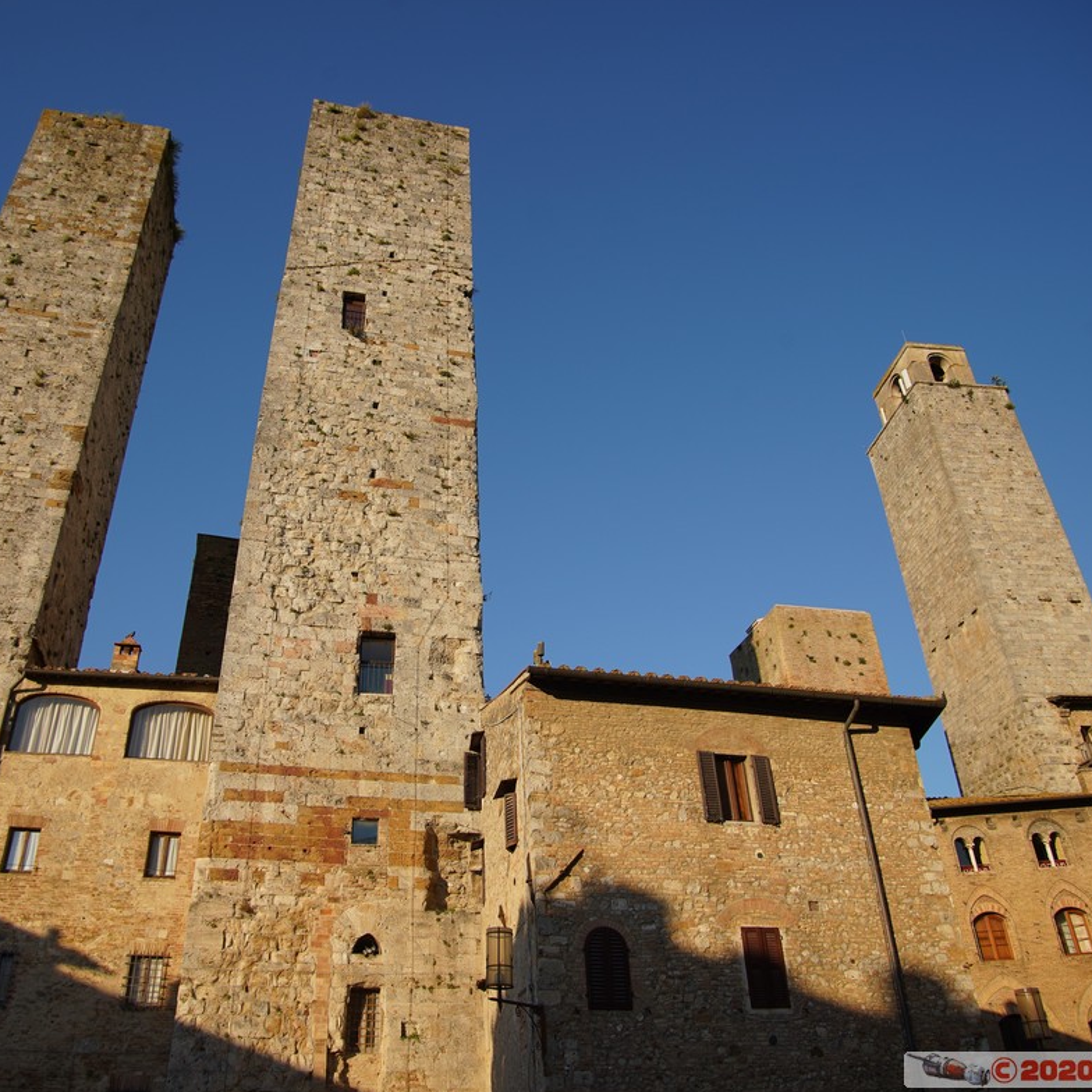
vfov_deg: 60.9
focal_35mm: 26
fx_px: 928
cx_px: 497
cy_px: 542
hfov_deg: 60.8
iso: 100
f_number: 8
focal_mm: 20
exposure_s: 1/250
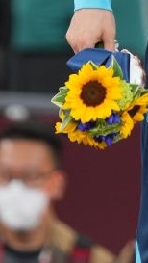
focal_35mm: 1379
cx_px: 266
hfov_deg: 0.9
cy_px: -225
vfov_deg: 1.6
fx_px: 9600
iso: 400
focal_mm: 200
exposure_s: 1/320
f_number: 2.8
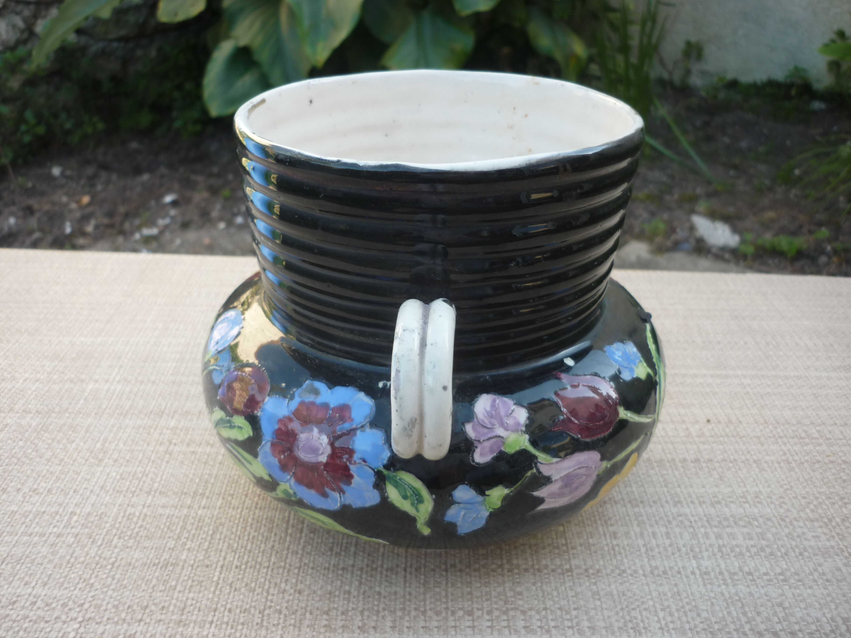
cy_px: 319
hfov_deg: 55.4
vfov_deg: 42.9
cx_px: 426
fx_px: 811
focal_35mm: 33
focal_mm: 5.5
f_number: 2.8
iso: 80
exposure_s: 1/125
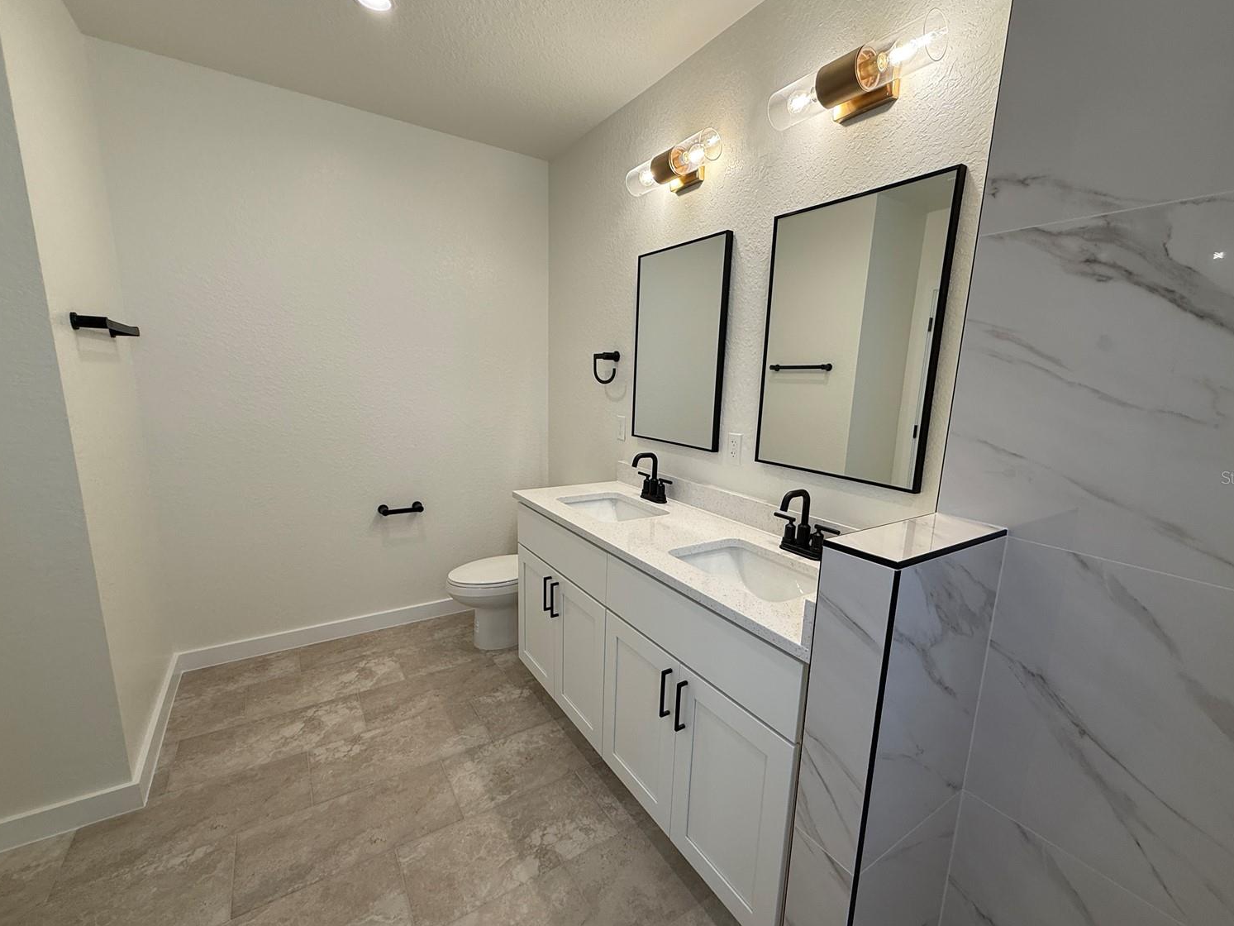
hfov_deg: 98.1
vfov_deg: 81.7
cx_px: 638
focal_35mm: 15
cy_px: 477
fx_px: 535
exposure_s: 1/120
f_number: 2.2
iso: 125
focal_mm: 2.22
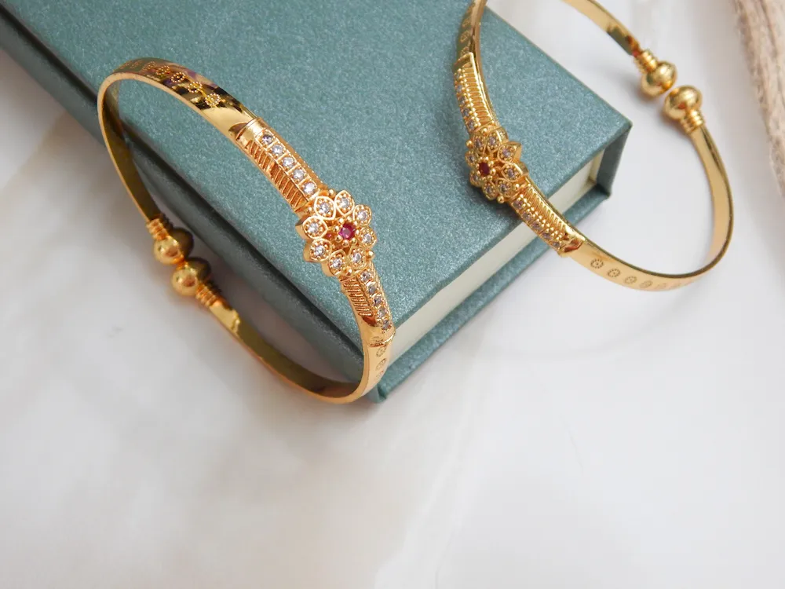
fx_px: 1225
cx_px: 392
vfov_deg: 27.0
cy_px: 294
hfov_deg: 35.5
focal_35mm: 54
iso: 400
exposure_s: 1/30
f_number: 3.8
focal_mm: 9.7
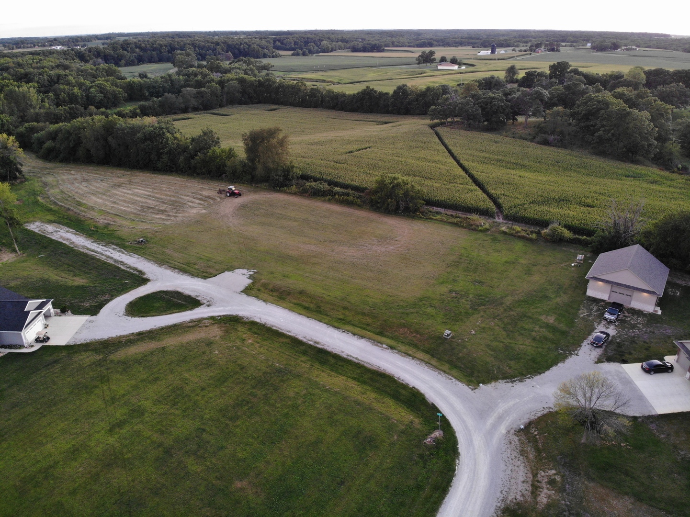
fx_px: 478
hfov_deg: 71.6
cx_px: 345
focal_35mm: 24
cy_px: 258
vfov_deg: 56.8
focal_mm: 4.5
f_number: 2.8
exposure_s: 1/15
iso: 200
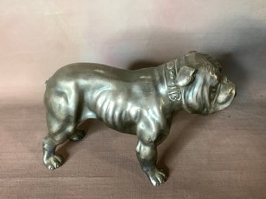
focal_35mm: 31
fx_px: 238
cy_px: 100
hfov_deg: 58.4
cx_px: 133
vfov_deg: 45.4
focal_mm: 3.3
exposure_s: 1/60
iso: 200
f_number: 2.4
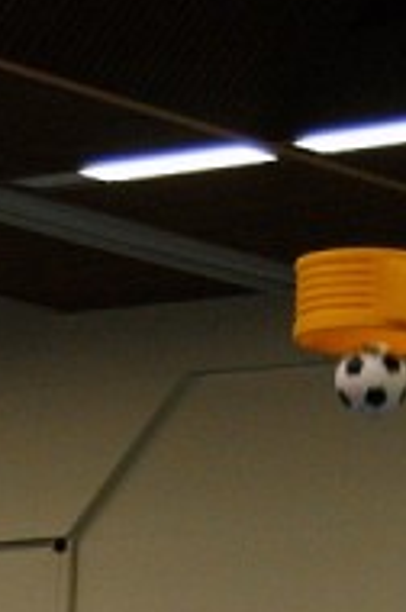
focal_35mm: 166
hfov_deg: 8.3
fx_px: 2811
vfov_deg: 12.0
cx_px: 177
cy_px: 863
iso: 800
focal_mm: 35
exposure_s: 1/100
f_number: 4.5
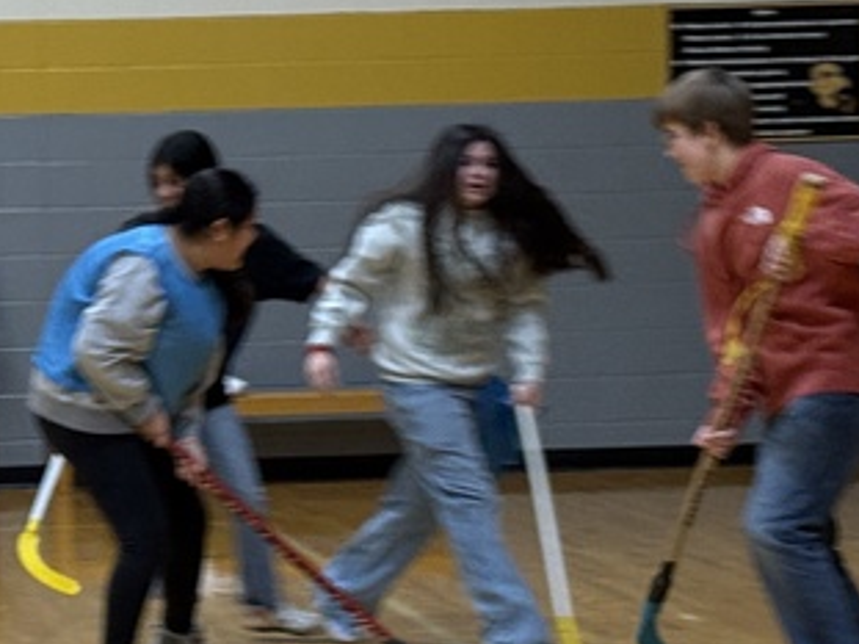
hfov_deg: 12.4
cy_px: 533
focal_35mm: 158
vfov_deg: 9.4
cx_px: 75
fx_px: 3919
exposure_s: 1/120
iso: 100
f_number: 1.78
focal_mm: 6.76
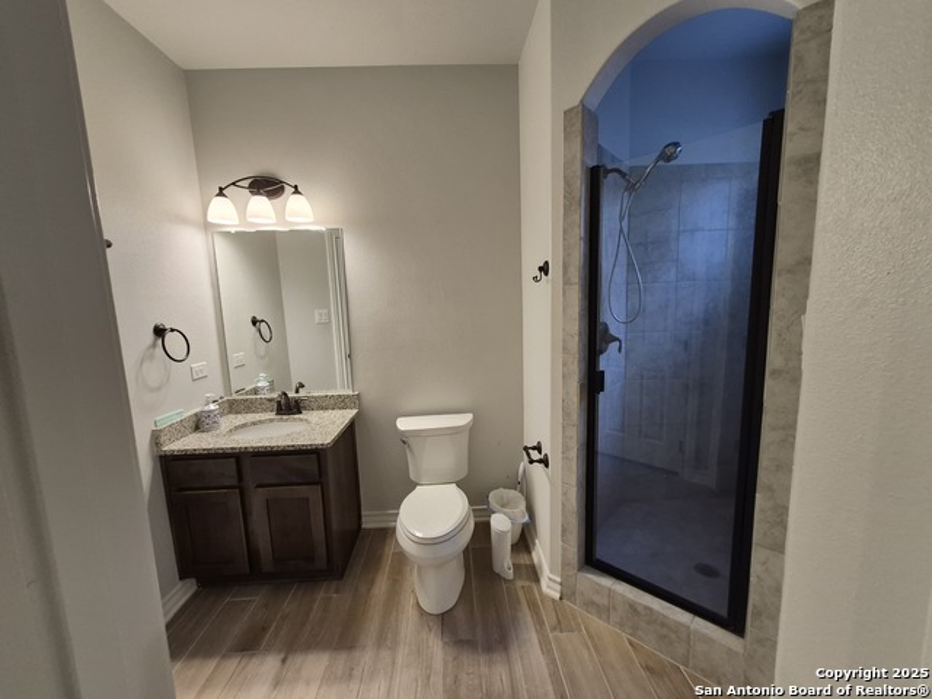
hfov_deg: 106.2
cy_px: 350
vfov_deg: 89.9
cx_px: 466
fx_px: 350
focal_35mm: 13
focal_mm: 1.74
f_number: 2.2
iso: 125
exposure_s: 1/60
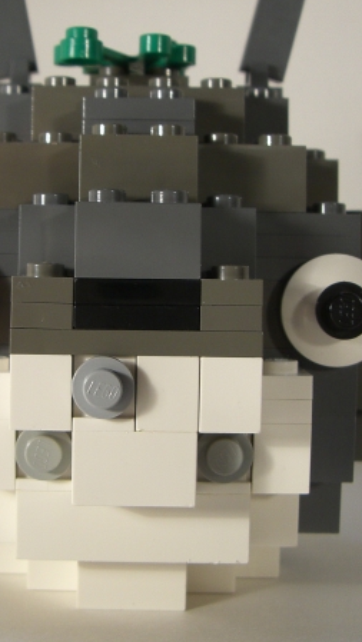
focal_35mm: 59
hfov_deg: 20.4
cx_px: 129
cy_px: 305
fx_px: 1005
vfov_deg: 35.4
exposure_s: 1/80
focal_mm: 6.2
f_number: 2.7
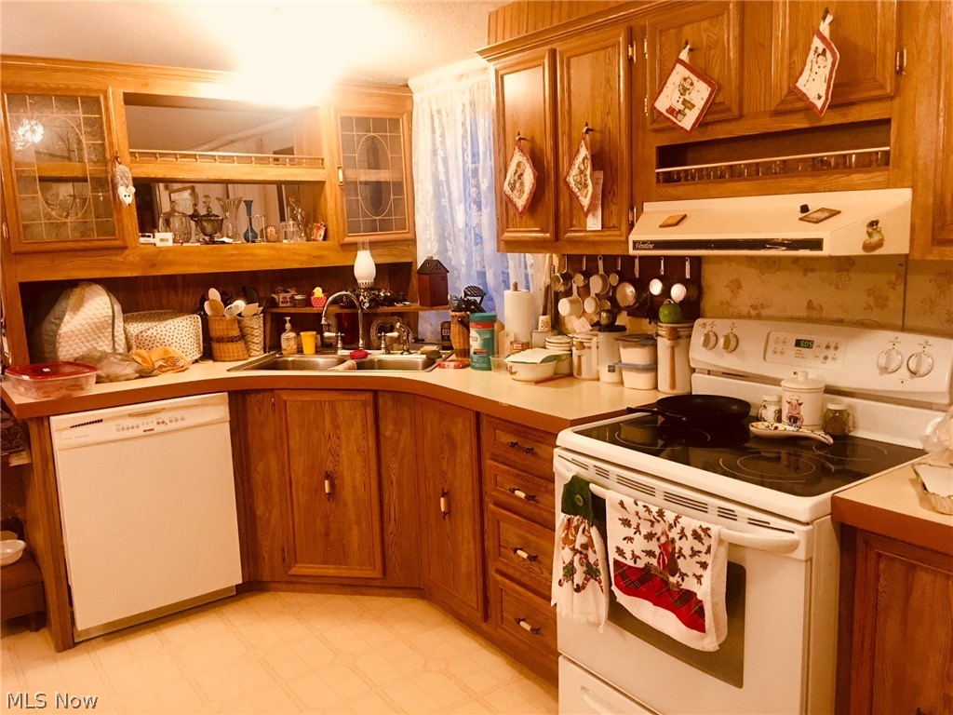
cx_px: 476
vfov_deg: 48.2
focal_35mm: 29
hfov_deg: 61.7
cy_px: 358
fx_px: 798
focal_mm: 4.15
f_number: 2.2
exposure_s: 1/10
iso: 80
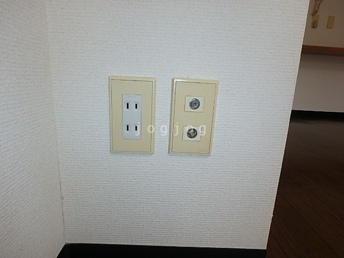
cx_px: 172
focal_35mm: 21
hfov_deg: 79.0
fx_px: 209
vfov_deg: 63.4
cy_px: 129
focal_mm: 3.7
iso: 200
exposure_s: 1/30
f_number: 3.5
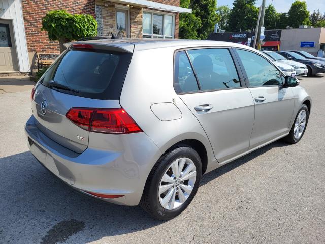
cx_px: 162
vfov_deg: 53.1
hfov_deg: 67.3
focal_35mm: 26
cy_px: 122
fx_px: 244
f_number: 1.8
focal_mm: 5.4
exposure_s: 1/3143
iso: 40
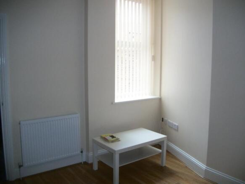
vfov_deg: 44.1
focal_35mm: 32
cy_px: 92
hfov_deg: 56.8
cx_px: 122
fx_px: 226
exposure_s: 1/60
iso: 160
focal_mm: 5.7
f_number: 2.9
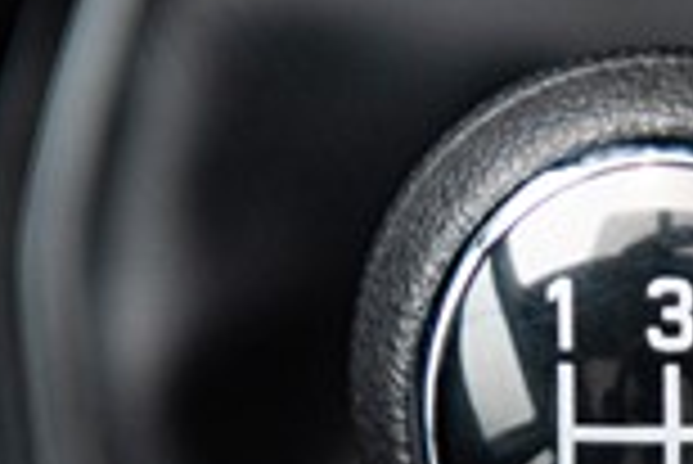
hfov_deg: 9.4
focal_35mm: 218
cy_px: 714
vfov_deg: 6.2
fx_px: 4200
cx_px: 693
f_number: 2.8
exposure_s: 1/640
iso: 2000
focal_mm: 56
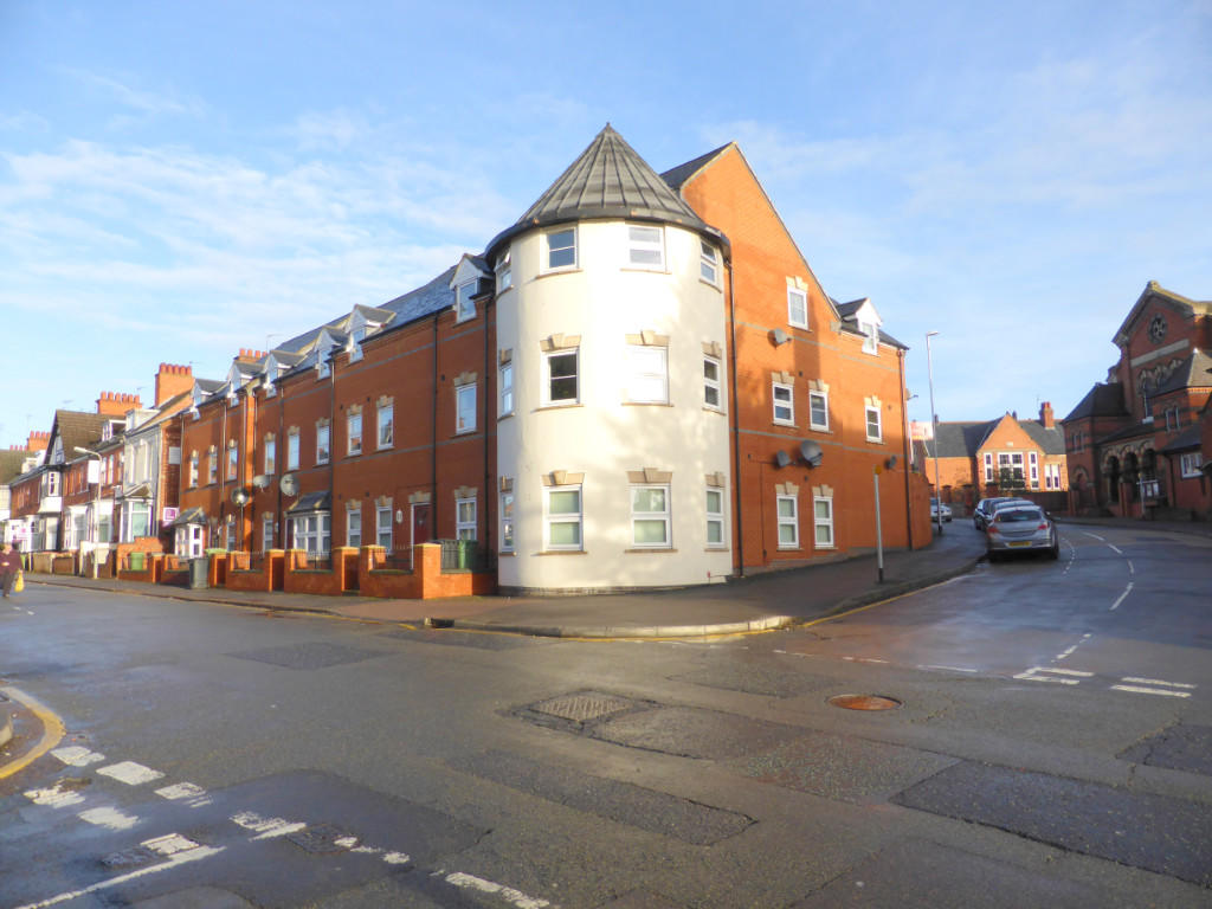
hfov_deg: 71.6
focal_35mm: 24
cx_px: 606
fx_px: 840
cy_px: 454
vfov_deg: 56.8
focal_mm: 4.3
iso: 100
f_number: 3.3
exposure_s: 1/500
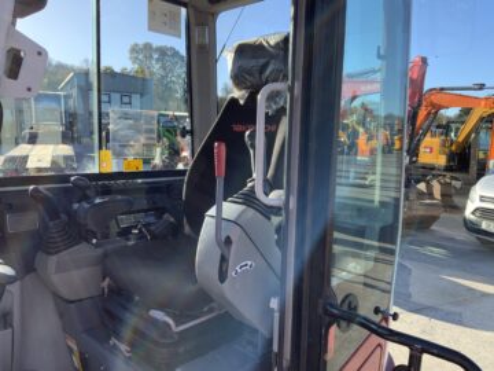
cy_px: 186
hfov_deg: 61.7
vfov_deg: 48.2
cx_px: 247
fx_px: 414
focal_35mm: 29
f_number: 1.8
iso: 16
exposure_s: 1/372
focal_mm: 3
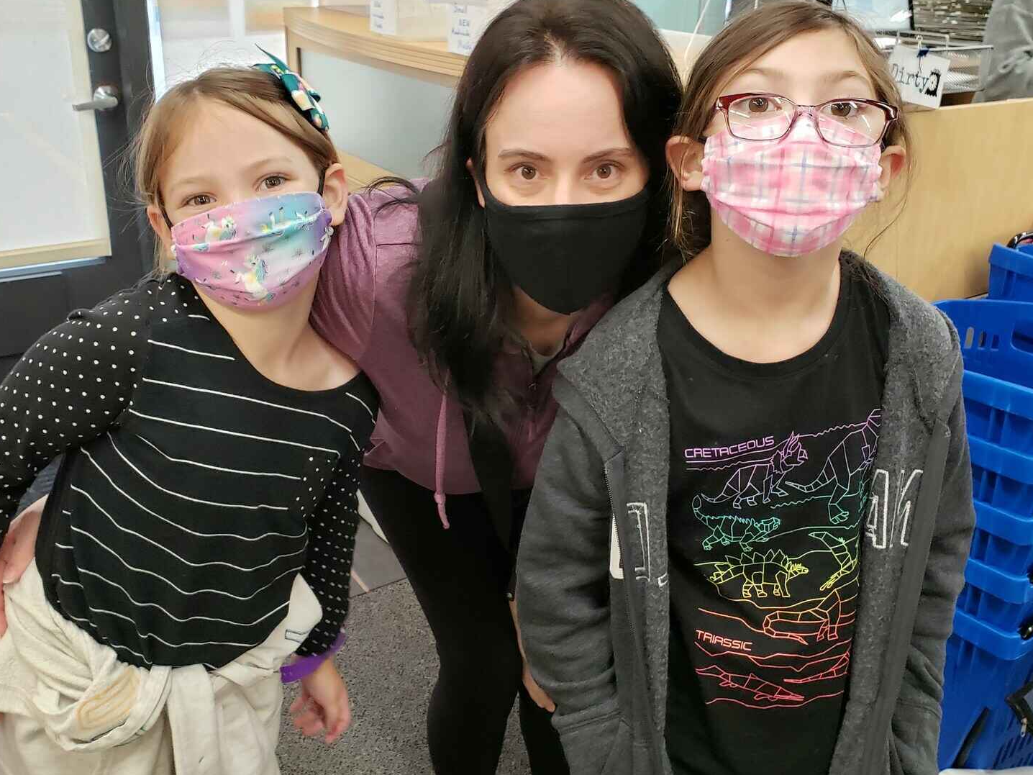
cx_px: 523
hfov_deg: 56.8
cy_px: 334
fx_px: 955
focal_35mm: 32
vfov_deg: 44.1
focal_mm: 4.3
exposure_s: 1/60
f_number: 2.4
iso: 400
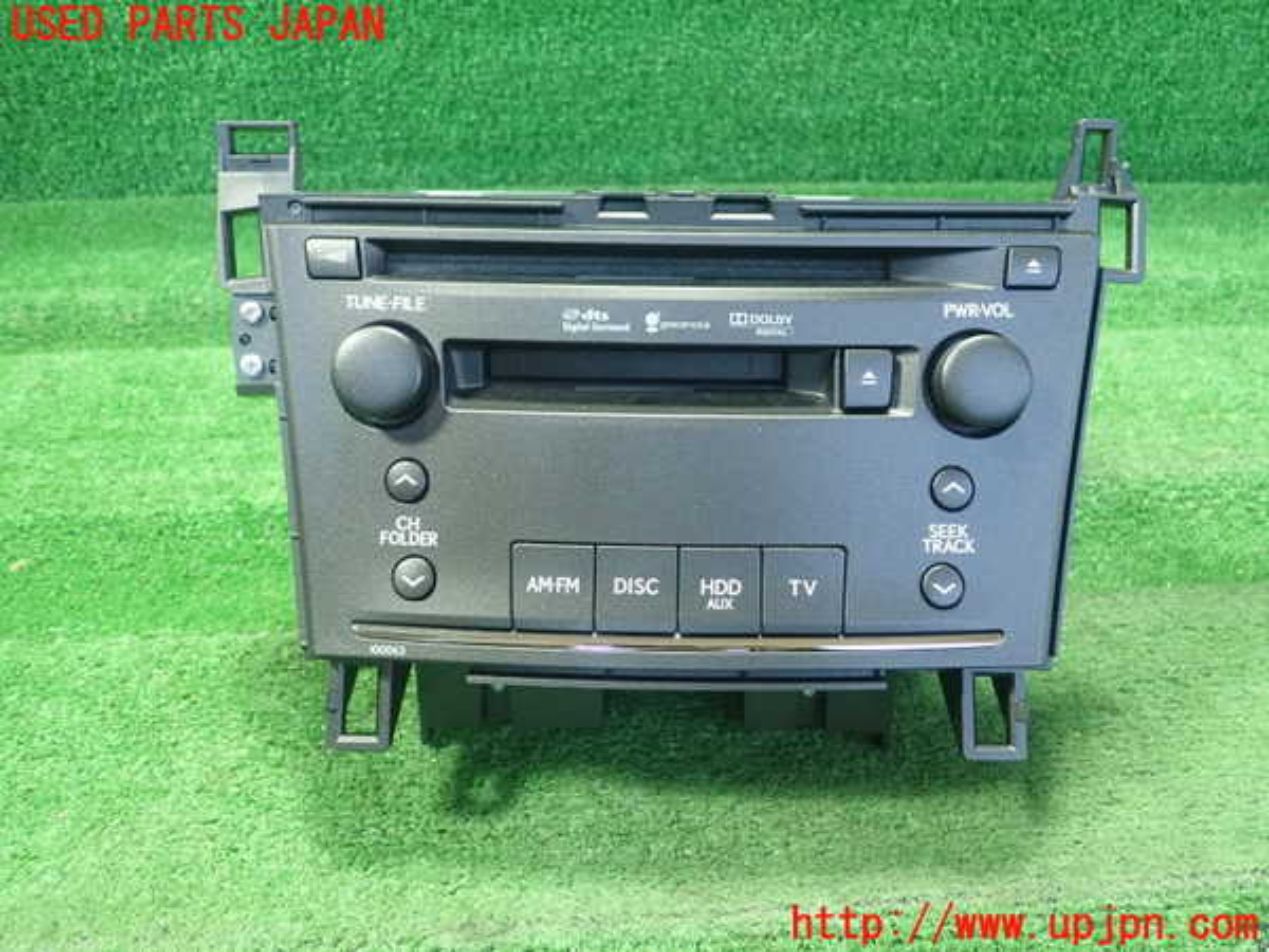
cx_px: 634
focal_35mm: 30
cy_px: 476
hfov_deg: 60.0
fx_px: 1100
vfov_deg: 46.8
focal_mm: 5.5
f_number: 2.3
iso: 800
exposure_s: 1/100
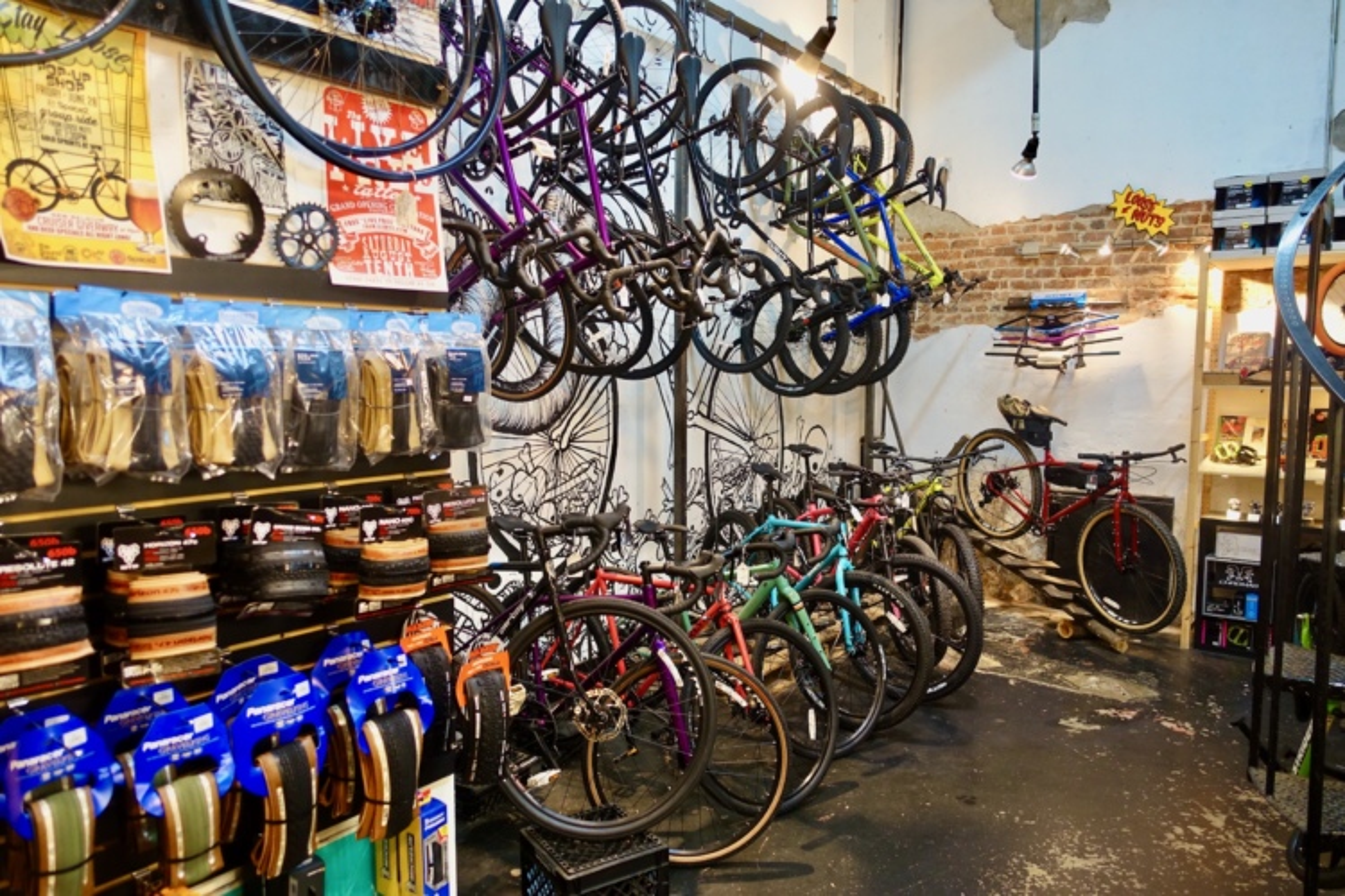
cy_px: 448
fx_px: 897
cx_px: 672
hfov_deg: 73.7
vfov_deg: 53.1
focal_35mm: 24
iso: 320
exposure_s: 1/30
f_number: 1.8
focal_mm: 8.8
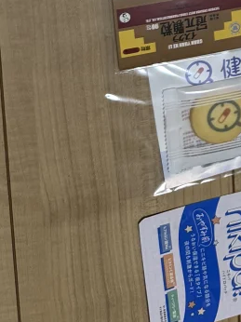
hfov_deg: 12.8
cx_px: 488
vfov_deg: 17.7
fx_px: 929
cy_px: -154
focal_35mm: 100
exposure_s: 1/100
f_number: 1.78
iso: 200
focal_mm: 6.76
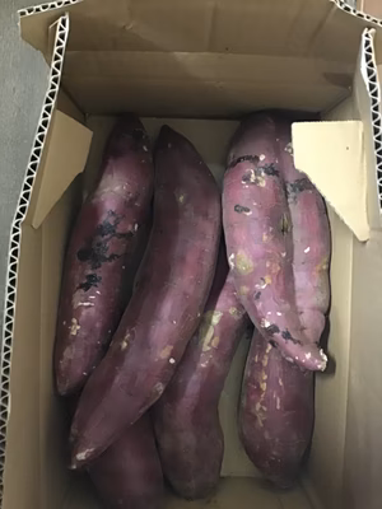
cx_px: 191
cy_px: 254
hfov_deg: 45.4
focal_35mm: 31
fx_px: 456
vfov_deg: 58.4
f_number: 2.4
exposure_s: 1/15
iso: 500
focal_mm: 3.3
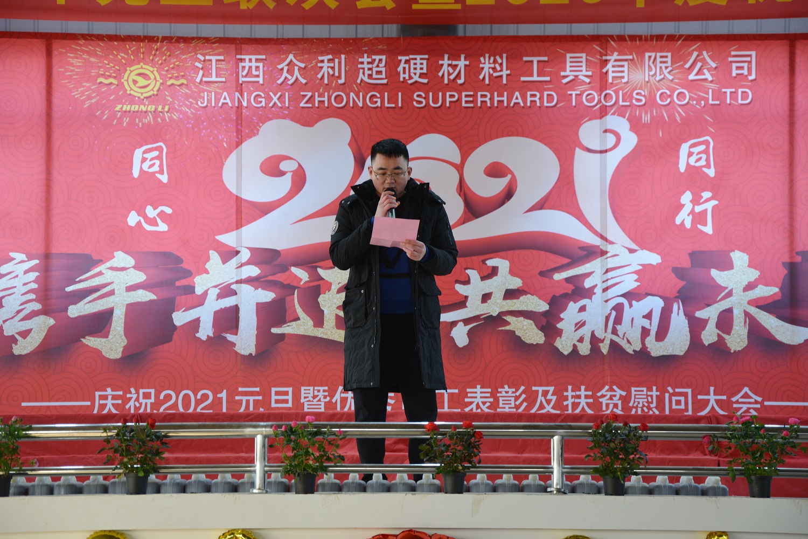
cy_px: 270
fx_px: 2356
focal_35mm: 105
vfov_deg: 13.0
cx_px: 404
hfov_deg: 19.5
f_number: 5.3
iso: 400
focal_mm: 70
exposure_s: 1/60
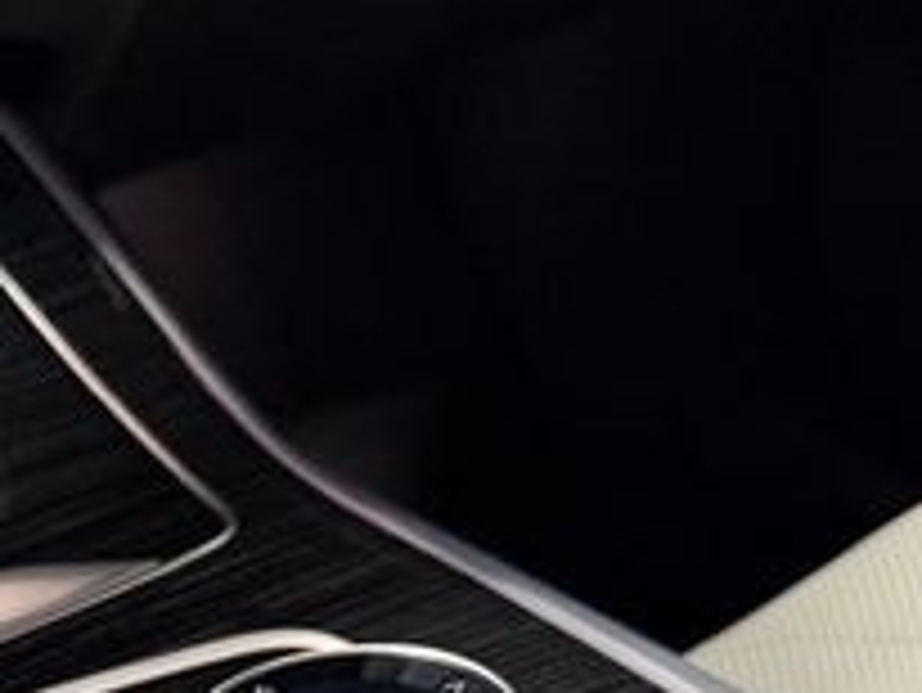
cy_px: 958
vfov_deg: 18.0
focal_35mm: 75
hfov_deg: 25.1
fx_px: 1999
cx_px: 72
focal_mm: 6.76
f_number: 1.78
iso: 160
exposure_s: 1/59
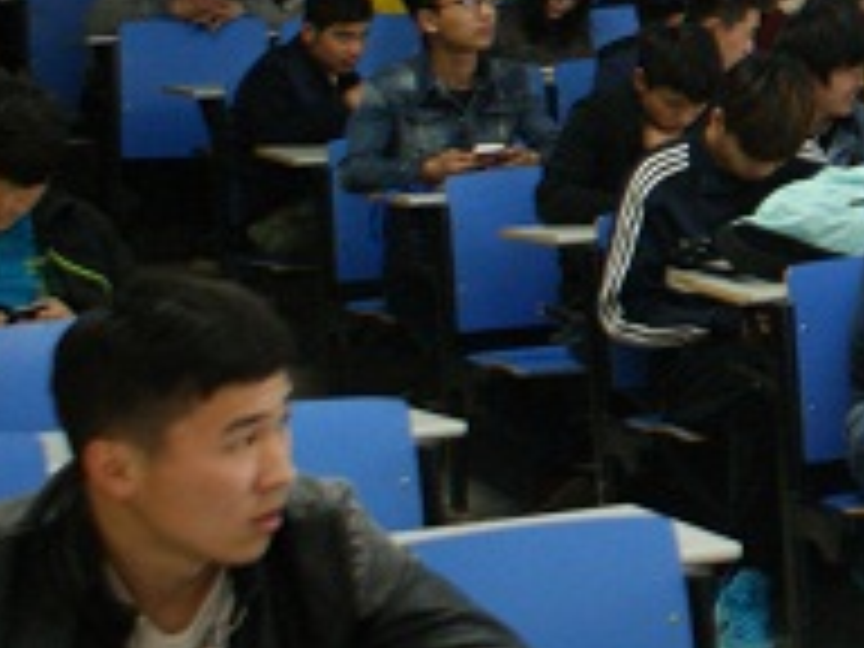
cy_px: -20
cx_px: 1472
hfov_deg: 16.3
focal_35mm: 105
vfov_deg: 13.9
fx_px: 2621
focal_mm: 20
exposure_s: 1/25
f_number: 4
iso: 400
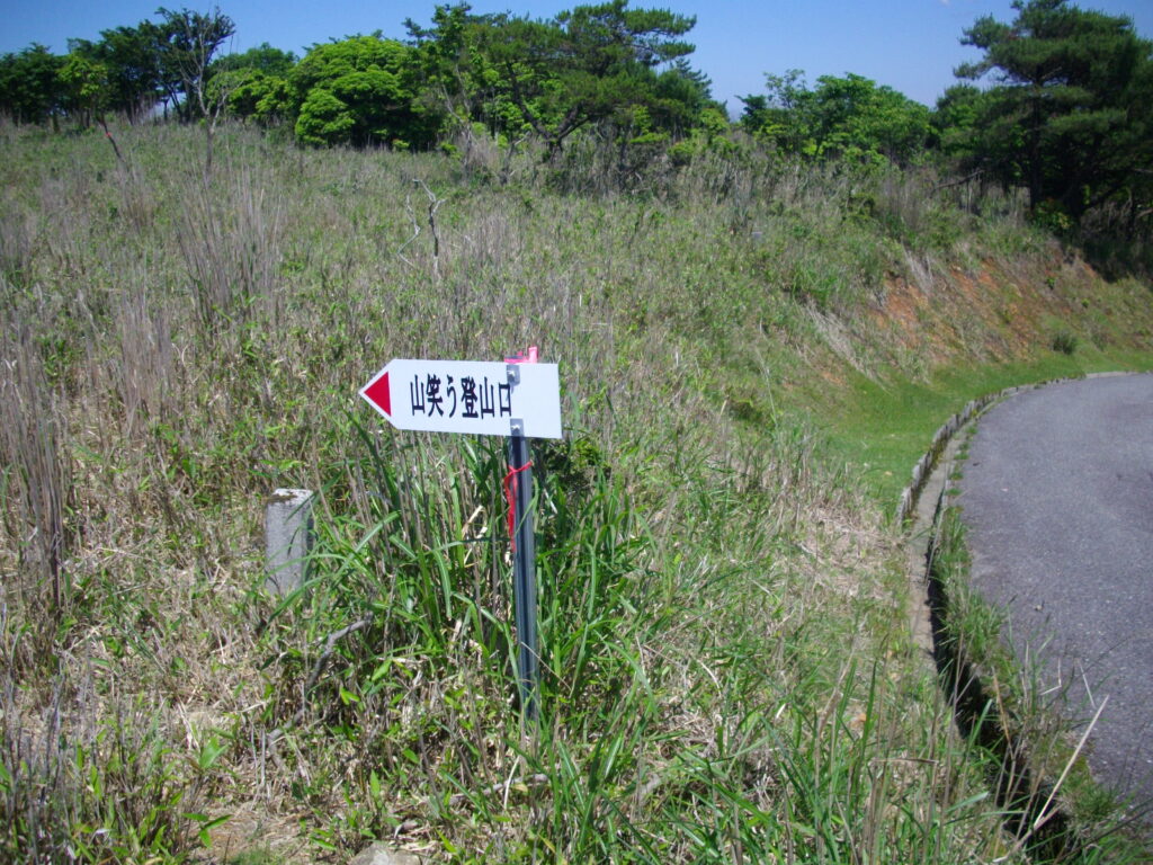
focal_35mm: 37
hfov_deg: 50.1
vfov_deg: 38.7
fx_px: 1232
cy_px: 432
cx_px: 576
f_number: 5.6
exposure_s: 1/400
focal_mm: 6.2
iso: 100
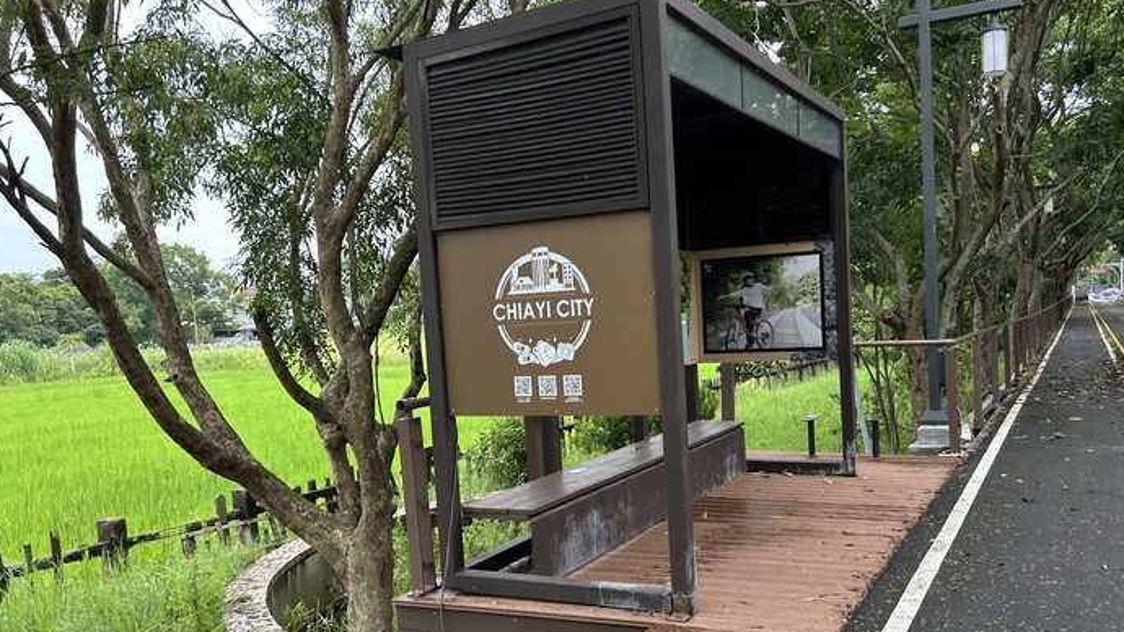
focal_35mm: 32
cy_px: 390
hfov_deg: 61.0
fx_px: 954
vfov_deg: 36.5
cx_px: 599
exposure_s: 1/714
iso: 50
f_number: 1.5
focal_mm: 5.7
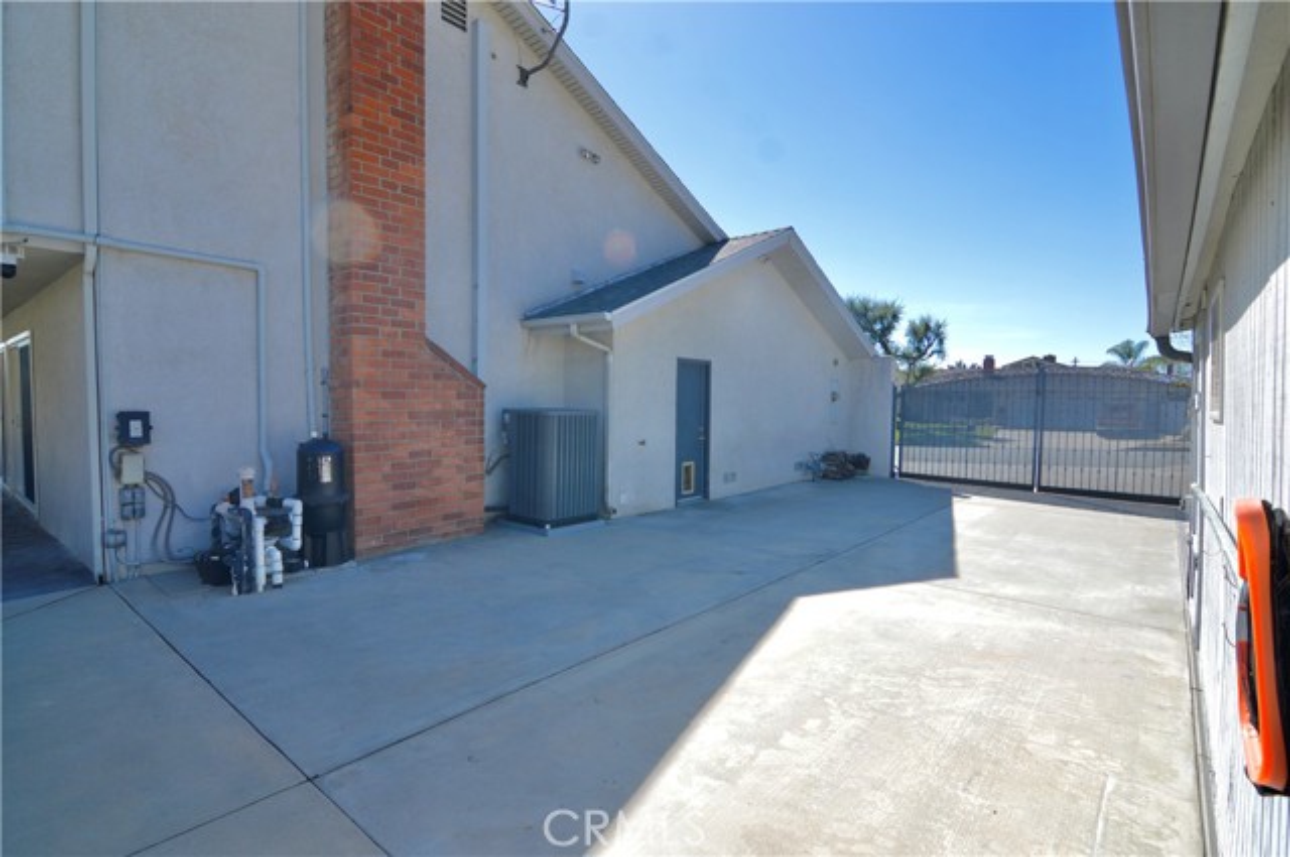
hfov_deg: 95.1
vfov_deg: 71.9
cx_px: 645
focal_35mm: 16
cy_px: 428
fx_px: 590
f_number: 7.1
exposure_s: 1/200
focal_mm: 11
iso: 100
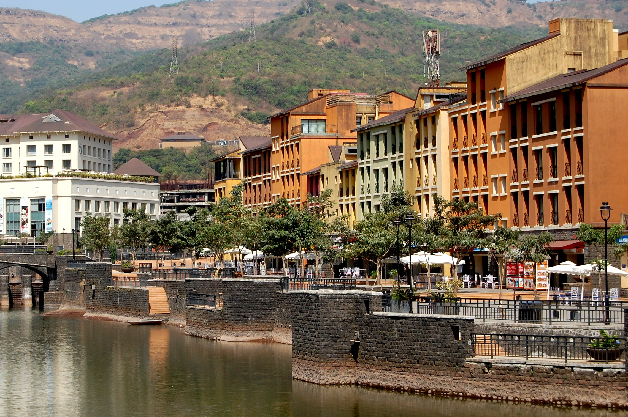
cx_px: 226
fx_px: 1656
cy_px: 160
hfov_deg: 21.4
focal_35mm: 95
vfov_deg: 14.4
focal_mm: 48
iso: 200
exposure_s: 1/400
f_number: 8
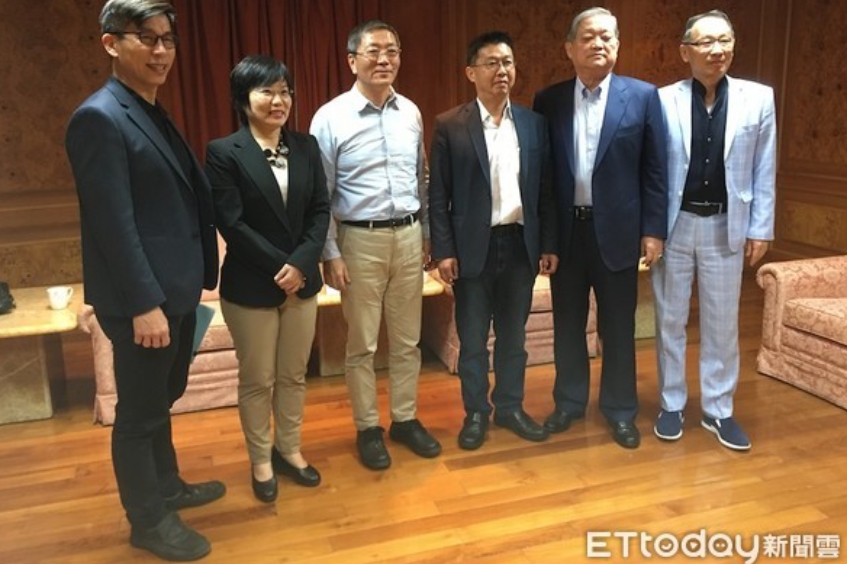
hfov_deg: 60.3
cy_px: 248
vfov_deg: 42.2
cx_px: 416
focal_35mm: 31
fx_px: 729
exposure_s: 1/24
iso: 200
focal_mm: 4.15
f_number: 2.2
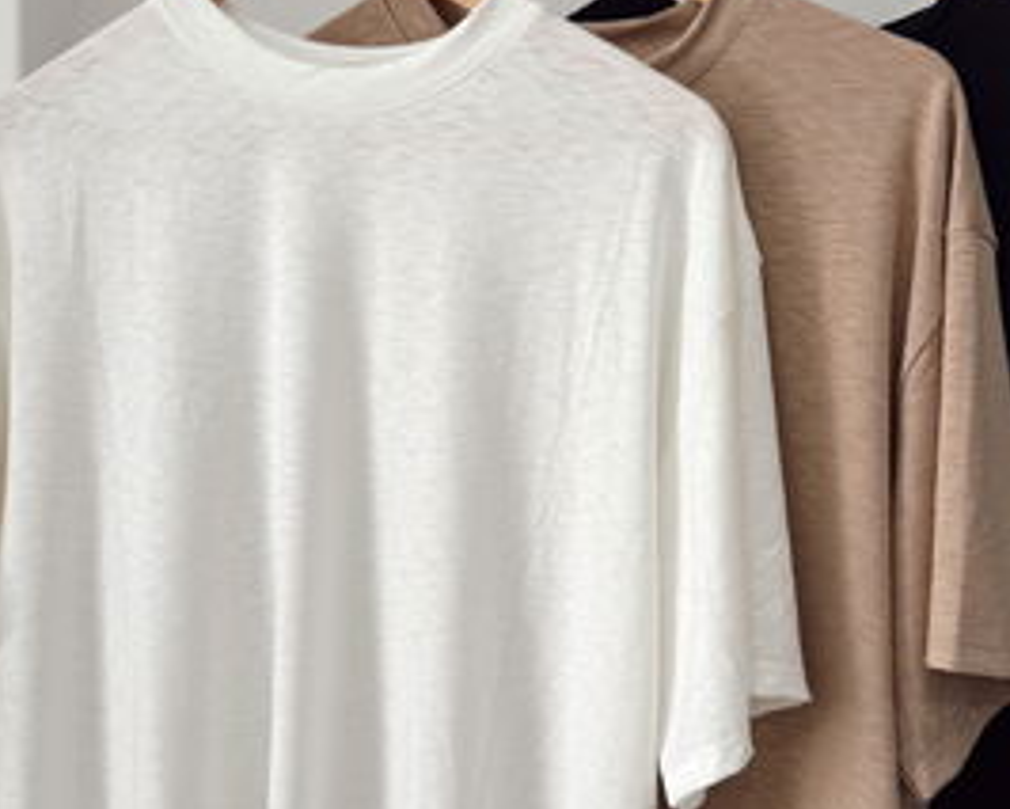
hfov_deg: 39.5
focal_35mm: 47
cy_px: 412
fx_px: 1405
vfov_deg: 32.1
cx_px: 558
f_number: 1.78
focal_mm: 6.76
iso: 64
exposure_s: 1/256
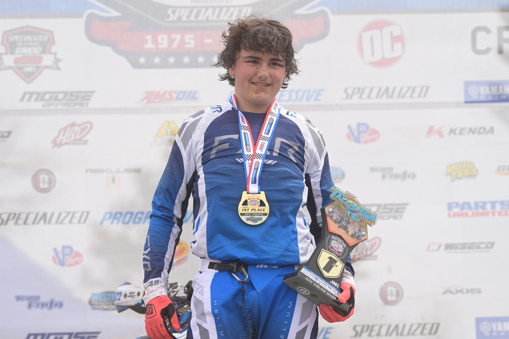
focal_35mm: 135
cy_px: 170
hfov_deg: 15.2
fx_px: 1909
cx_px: 254
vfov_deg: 10.2
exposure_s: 1/400
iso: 100
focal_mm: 135
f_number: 4.5
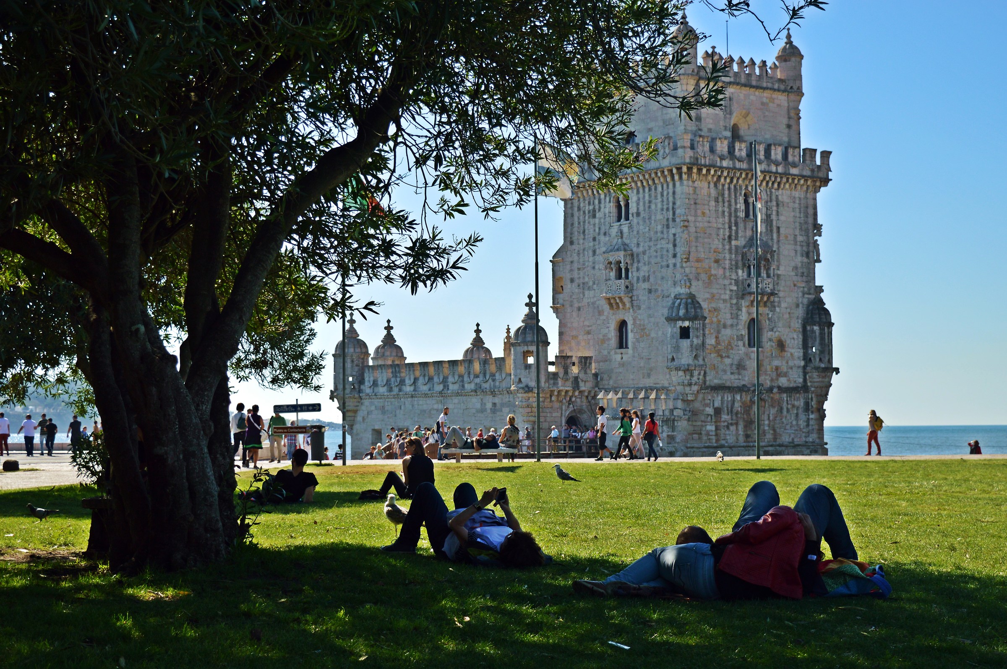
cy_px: 334
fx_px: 1677
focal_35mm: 60
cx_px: 504
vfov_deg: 22.6
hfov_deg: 33.4
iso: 200
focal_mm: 40
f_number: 5.6
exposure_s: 1/1250
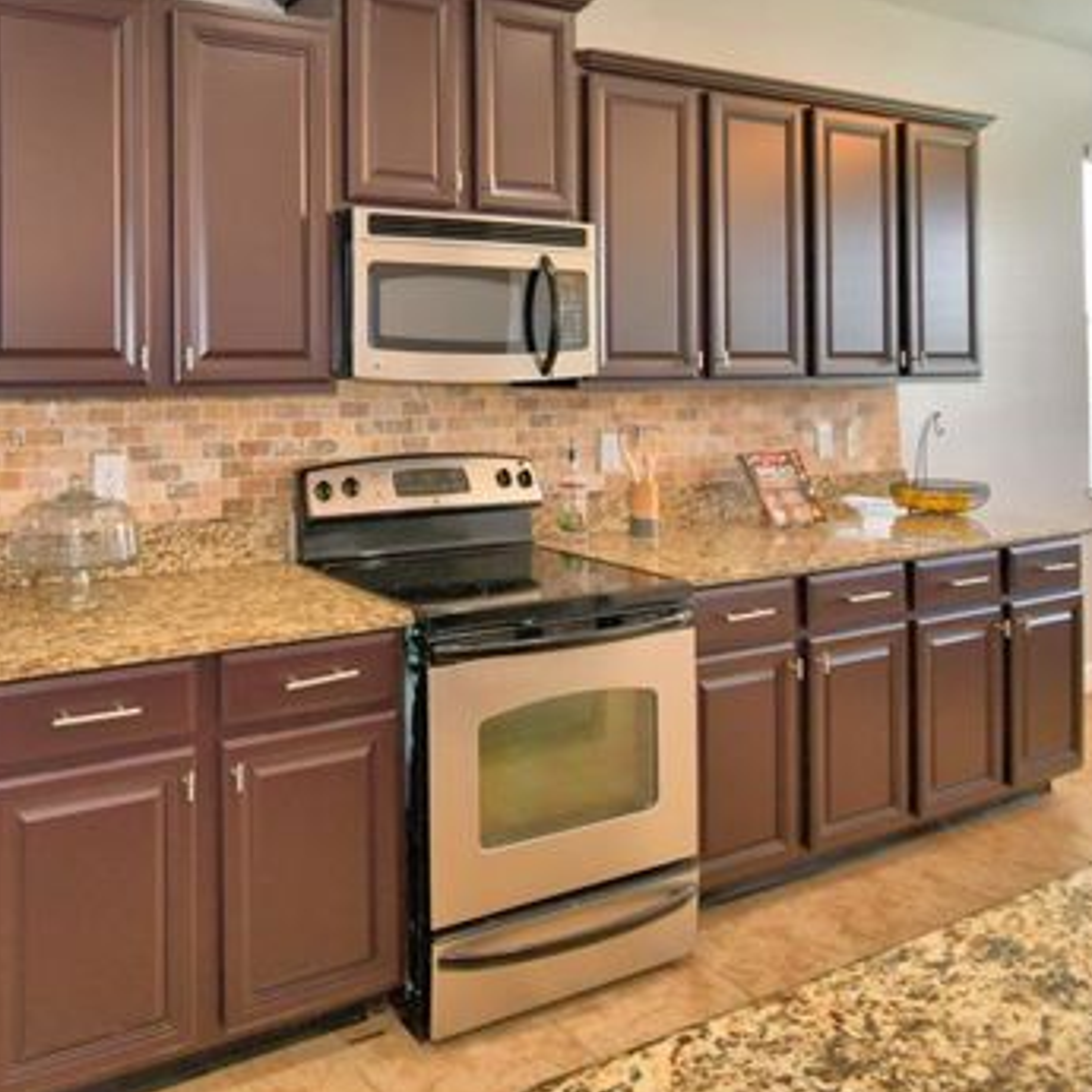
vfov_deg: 59.5
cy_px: 359
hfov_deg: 58.0
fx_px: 928
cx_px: 280
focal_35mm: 26
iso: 360
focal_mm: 10
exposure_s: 1/30
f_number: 4.5
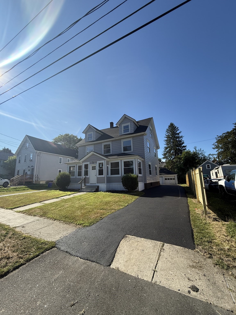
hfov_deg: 85.7
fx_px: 127
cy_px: 158
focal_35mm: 14
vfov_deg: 102.1
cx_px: 118
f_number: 2.2
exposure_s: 1/1497
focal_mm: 2.22
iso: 50
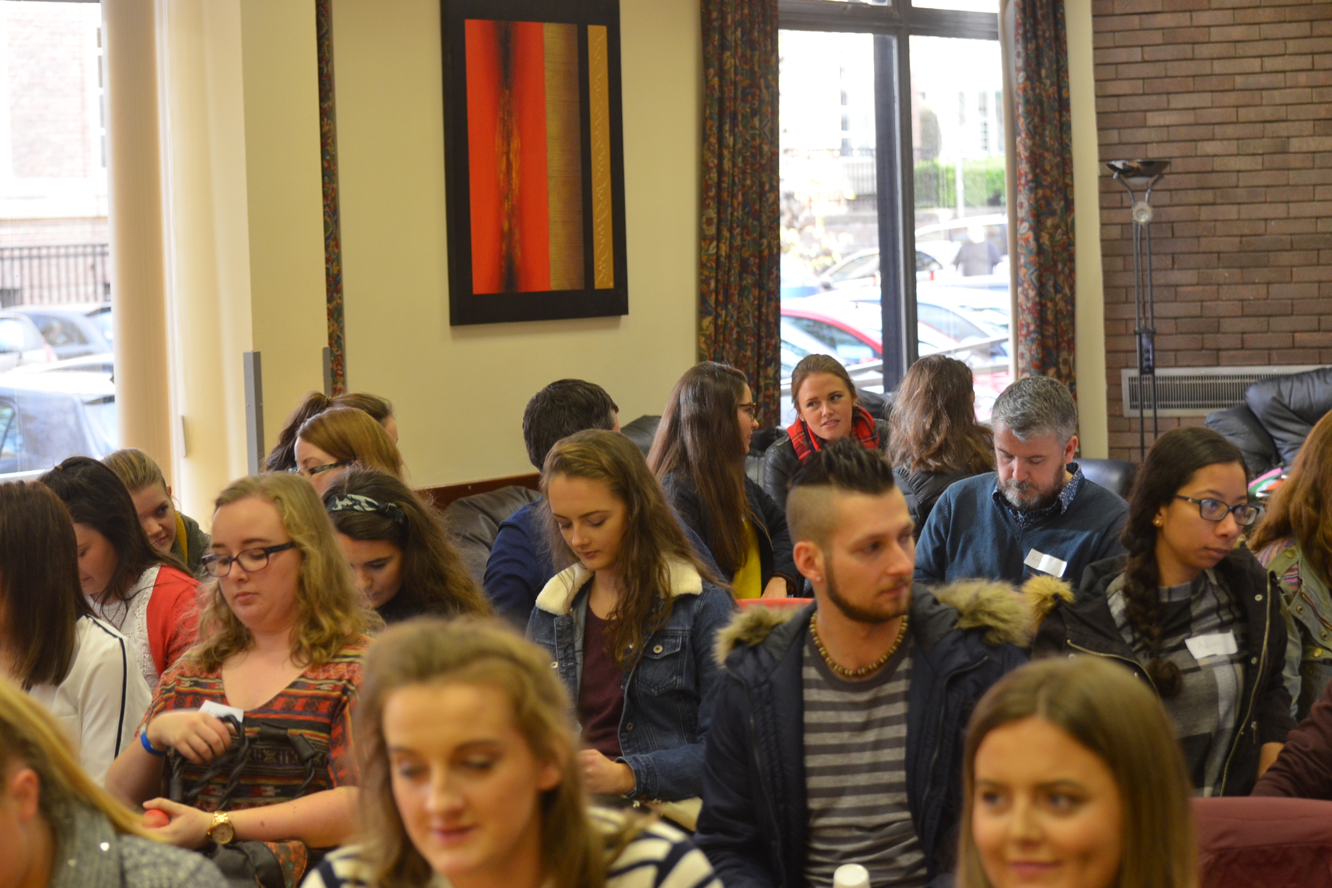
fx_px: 3922
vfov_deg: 12.9
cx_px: 668
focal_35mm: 106
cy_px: 445
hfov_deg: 19.3
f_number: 4.5
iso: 800
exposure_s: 1/50
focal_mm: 70
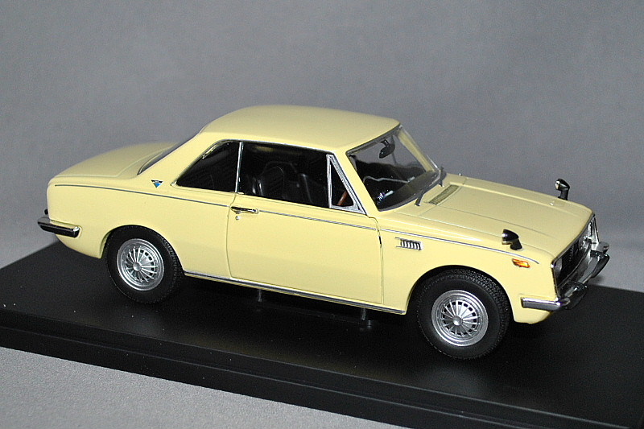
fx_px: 858
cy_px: 214
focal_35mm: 48
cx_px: 322
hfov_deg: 41.1
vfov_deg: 28.1
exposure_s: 1/60
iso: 400
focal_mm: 32
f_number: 4.8
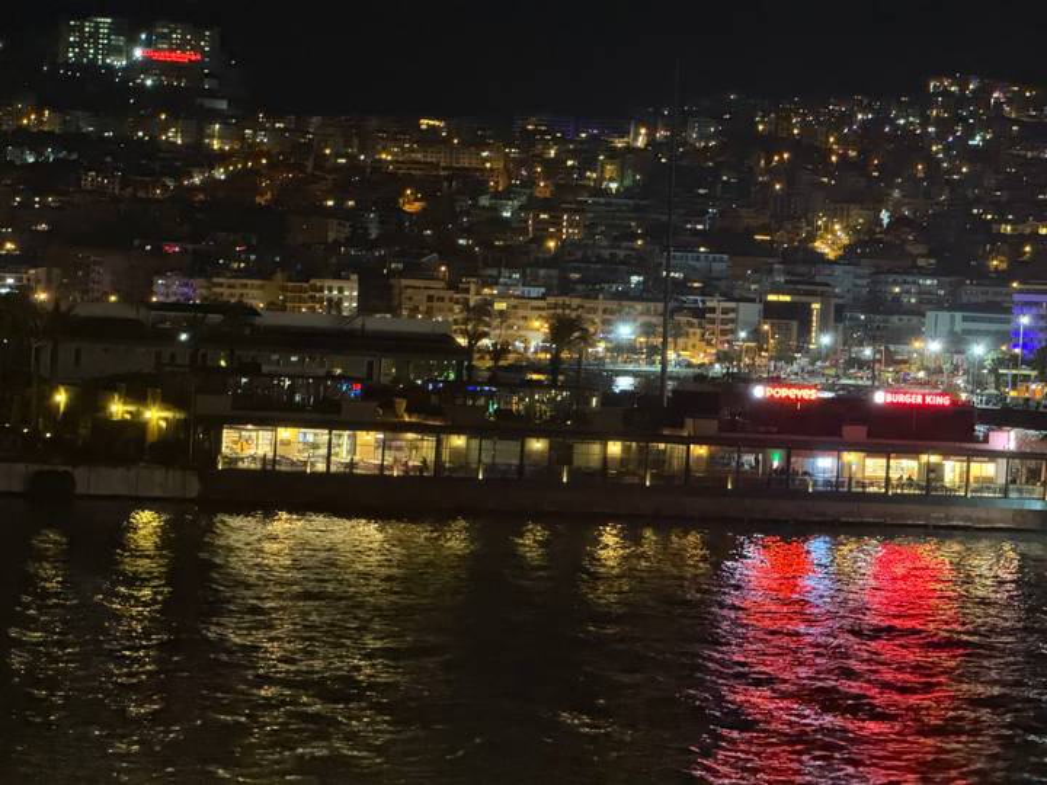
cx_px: 524
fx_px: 3630
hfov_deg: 16.4
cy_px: 392
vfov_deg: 12.3
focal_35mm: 120
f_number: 2.8
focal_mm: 15.66
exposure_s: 1/17
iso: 2500
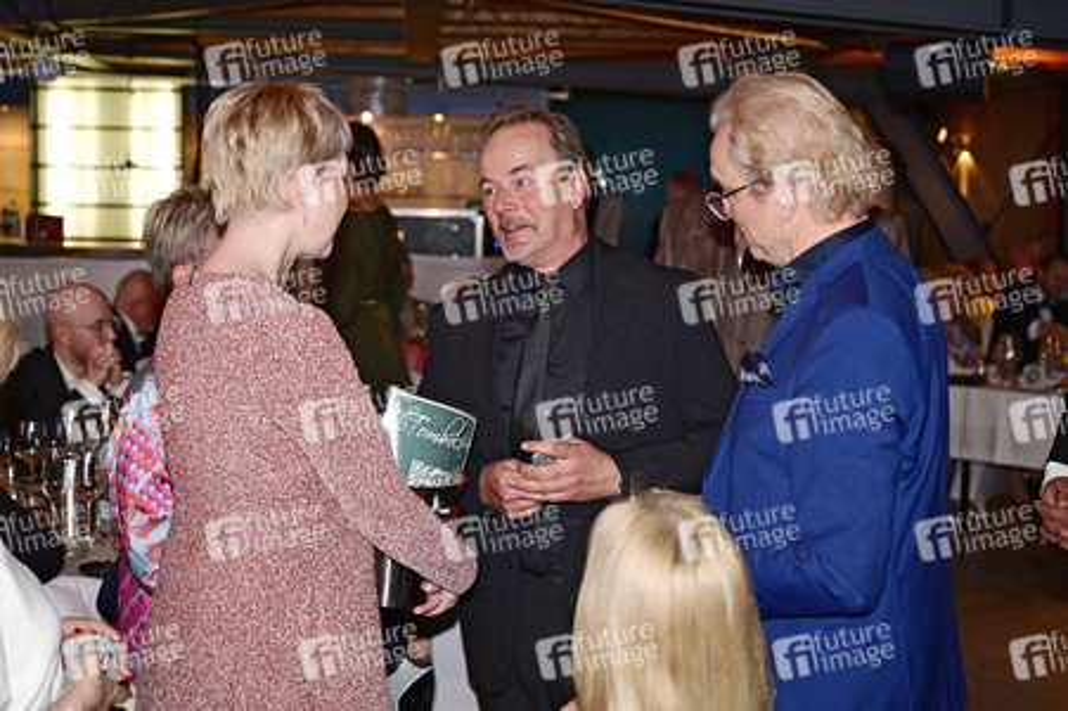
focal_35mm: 46
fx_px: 1364
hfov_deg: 42.8
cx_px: 534
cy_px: 356
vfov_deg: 29.2
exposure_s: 1/200
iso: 2000
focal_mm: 46
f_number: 3.2
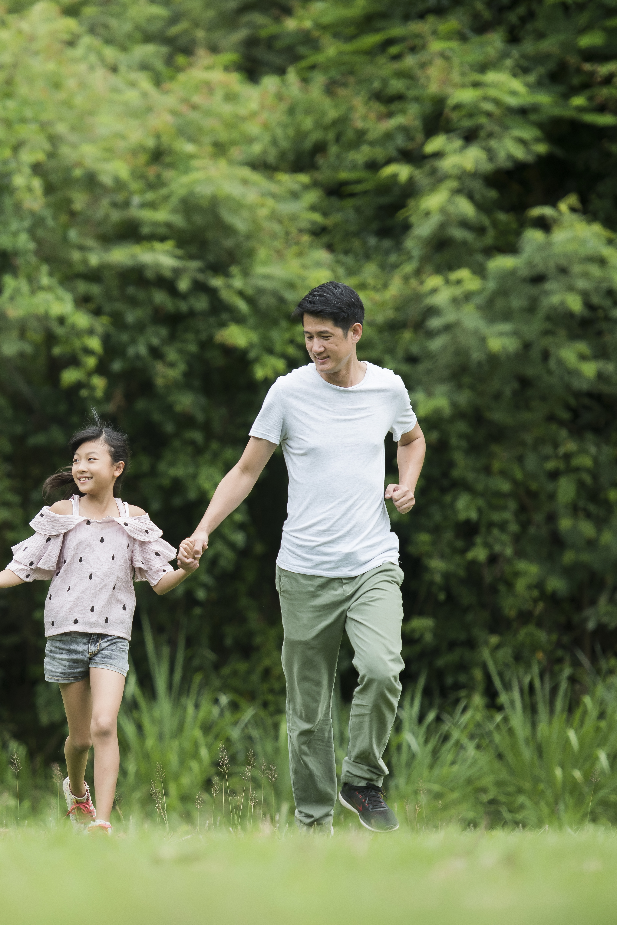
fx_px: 6555
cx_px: 75
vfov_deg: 8.1
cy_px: 463
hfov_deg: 5.4
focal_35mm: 255
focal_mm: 170
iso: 250
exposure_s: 1/800
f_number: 2.8
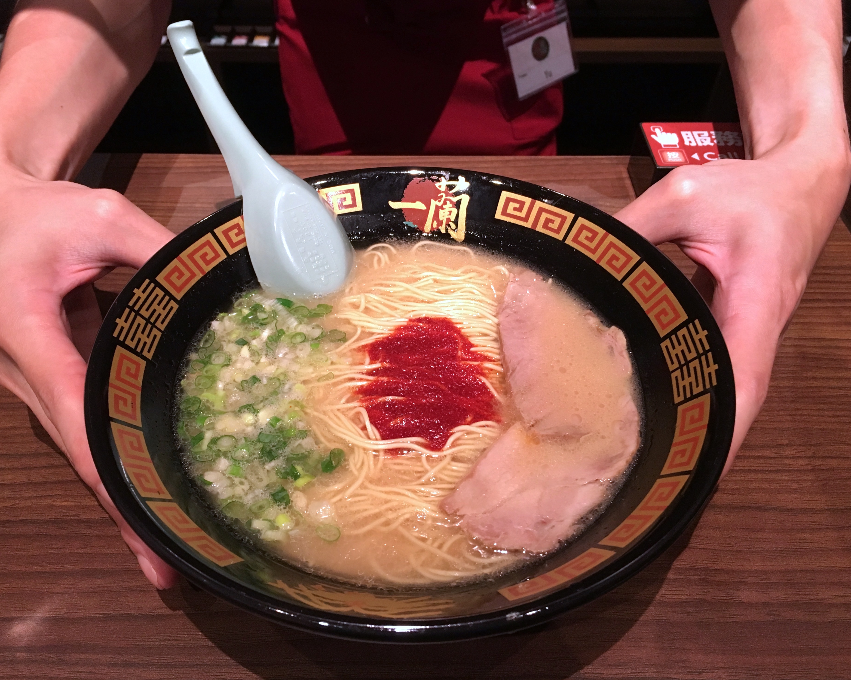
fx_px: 781
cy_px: 332
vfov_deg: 47.1
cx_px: 394
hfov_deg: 57.1
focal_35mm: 31
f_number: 2.2
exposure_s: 1/30
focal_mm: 4.15
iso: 125
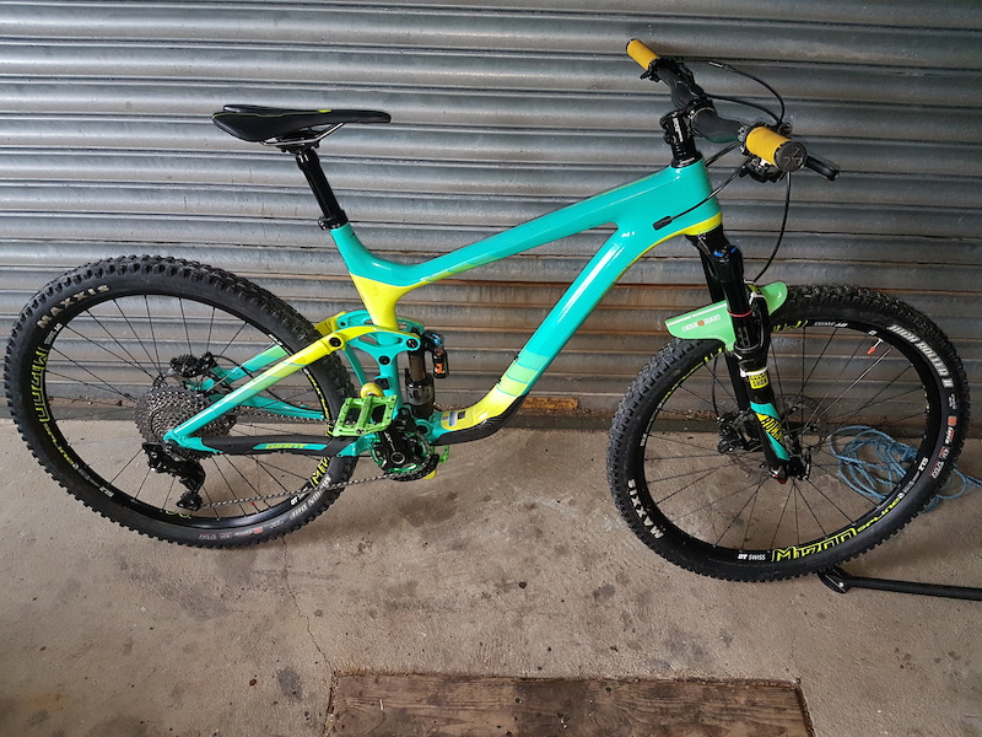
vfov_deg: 53.1
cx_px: 491
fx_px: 738
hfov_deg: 67.3
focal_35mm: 26
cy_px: 368
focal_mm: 4.2
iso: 200
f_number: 1.7
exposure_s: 1/50
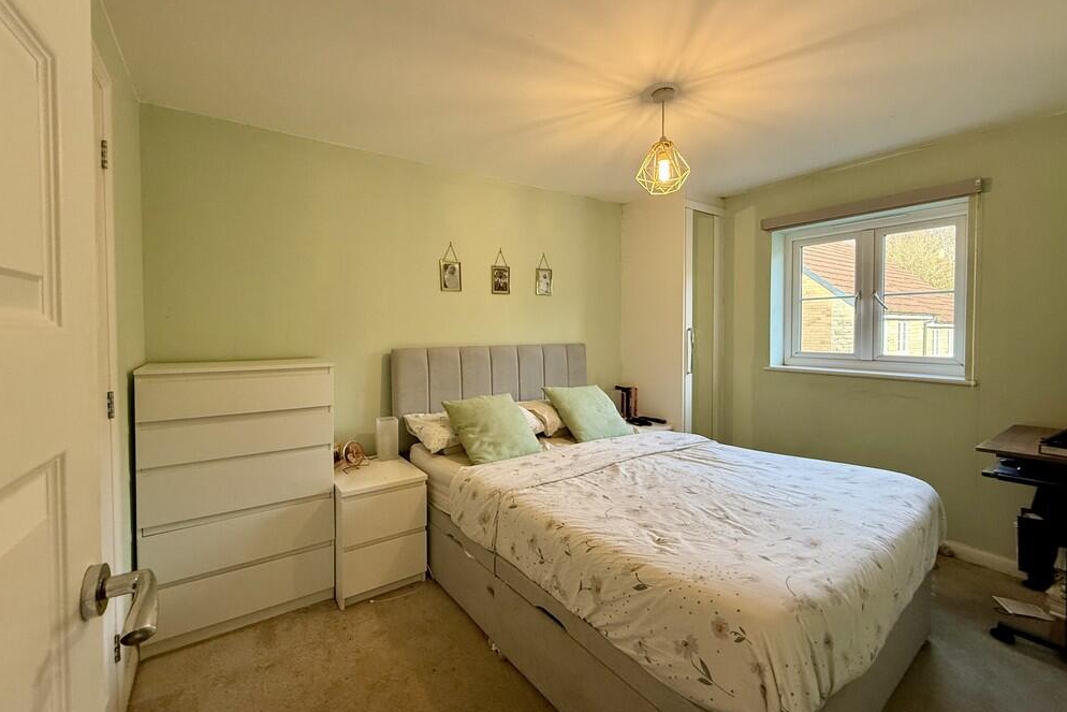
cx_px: 518
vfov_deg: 77.3
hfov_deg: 100.4
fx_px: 445
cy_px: 339
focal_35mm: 15
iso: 250
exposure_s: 1/100
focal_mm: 2.22
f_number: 2.2
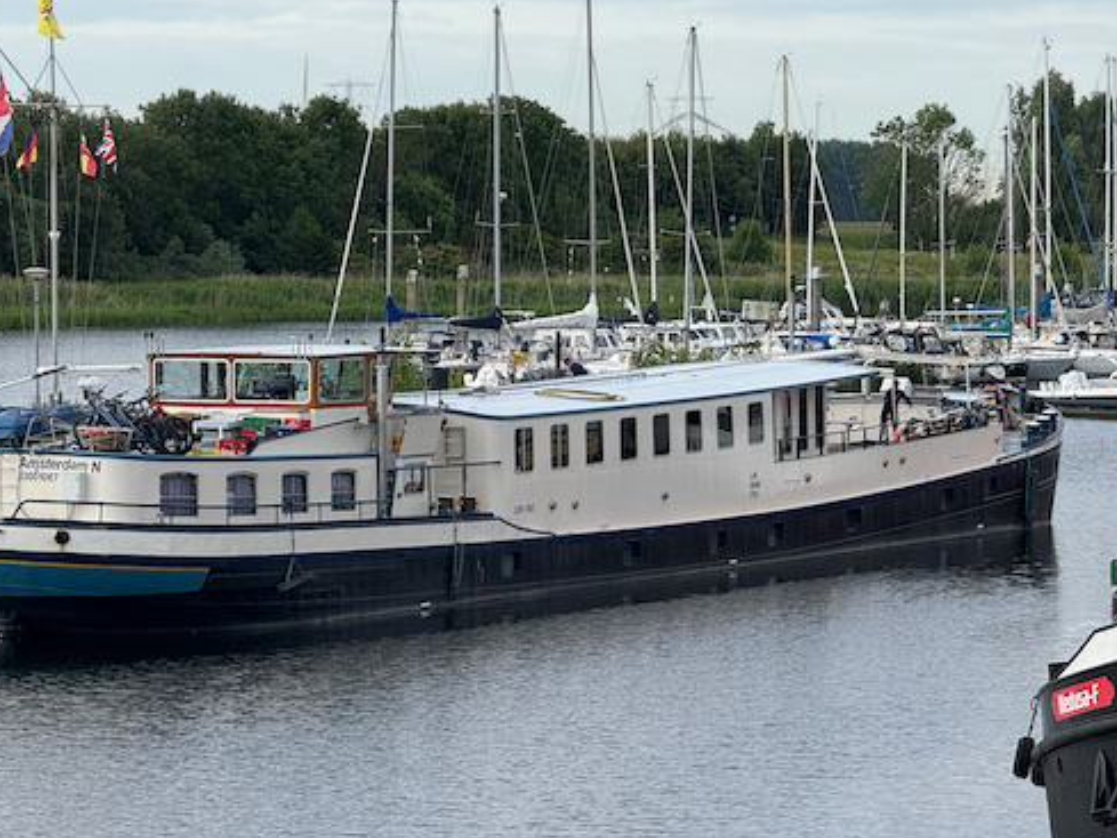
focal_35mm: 157
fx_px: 5067
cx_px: 477
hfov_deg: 12.6
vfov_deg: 9.5
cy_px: 381
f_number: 2.8
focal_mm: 15.66
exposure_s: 1/546
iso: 50
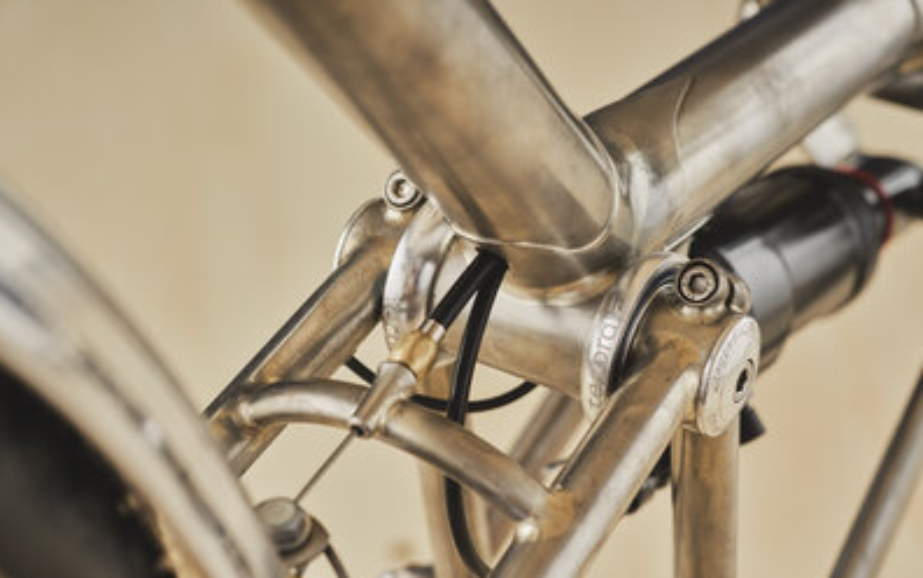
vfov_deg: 17.2
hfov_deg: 27.1
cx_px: 462
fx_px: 1913
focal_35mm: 76
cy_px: 305
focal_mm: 90
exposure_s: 1/125
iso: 200
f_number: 8
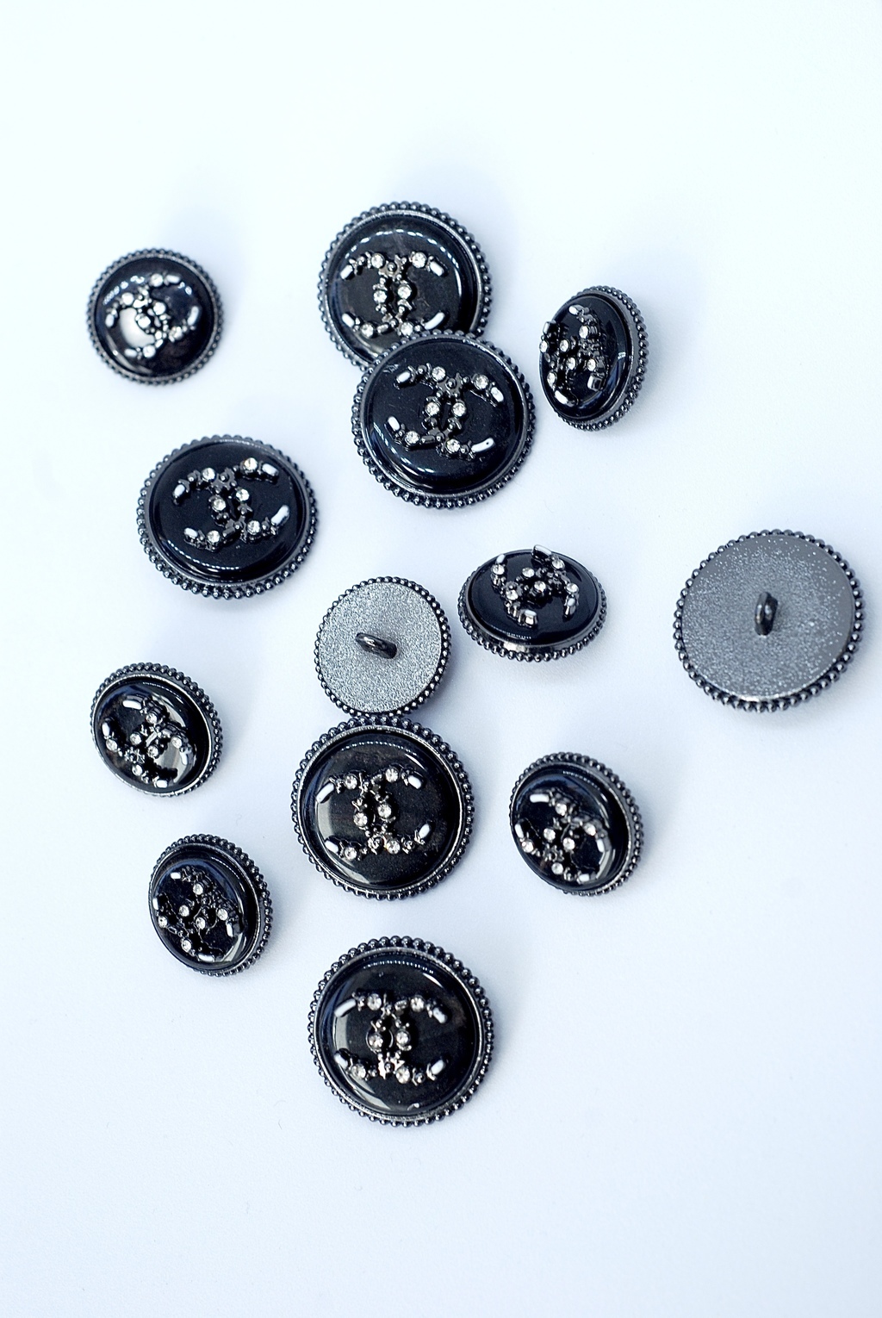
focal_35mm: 75
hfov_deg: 18.2
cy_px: 659
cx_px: 441
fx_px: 2749
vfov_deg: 27.0
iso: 200
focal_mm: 50
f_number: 6.3
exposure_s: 1/60
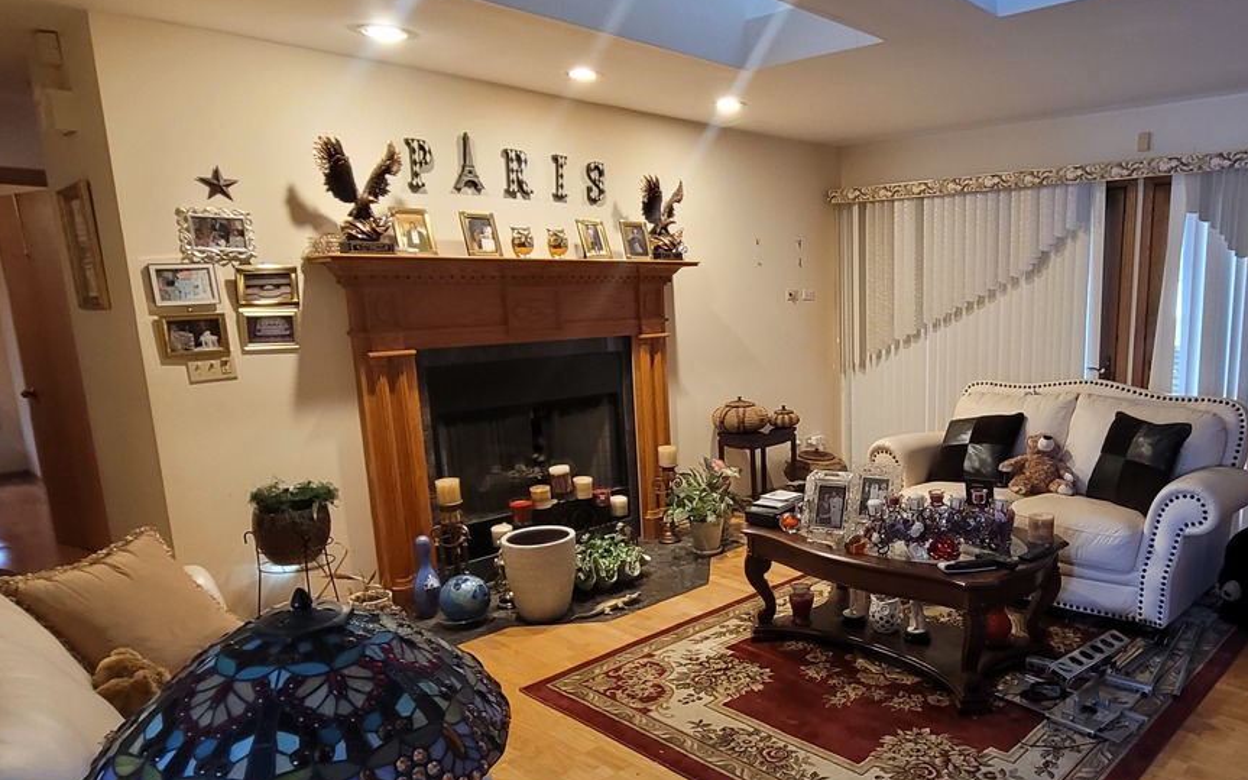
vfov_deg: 52.8
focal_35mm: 23
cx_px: 821
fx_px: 782
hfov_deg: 75.0
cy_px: 447
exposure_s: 1/30
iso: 400
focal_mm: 2.2
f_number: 2.2
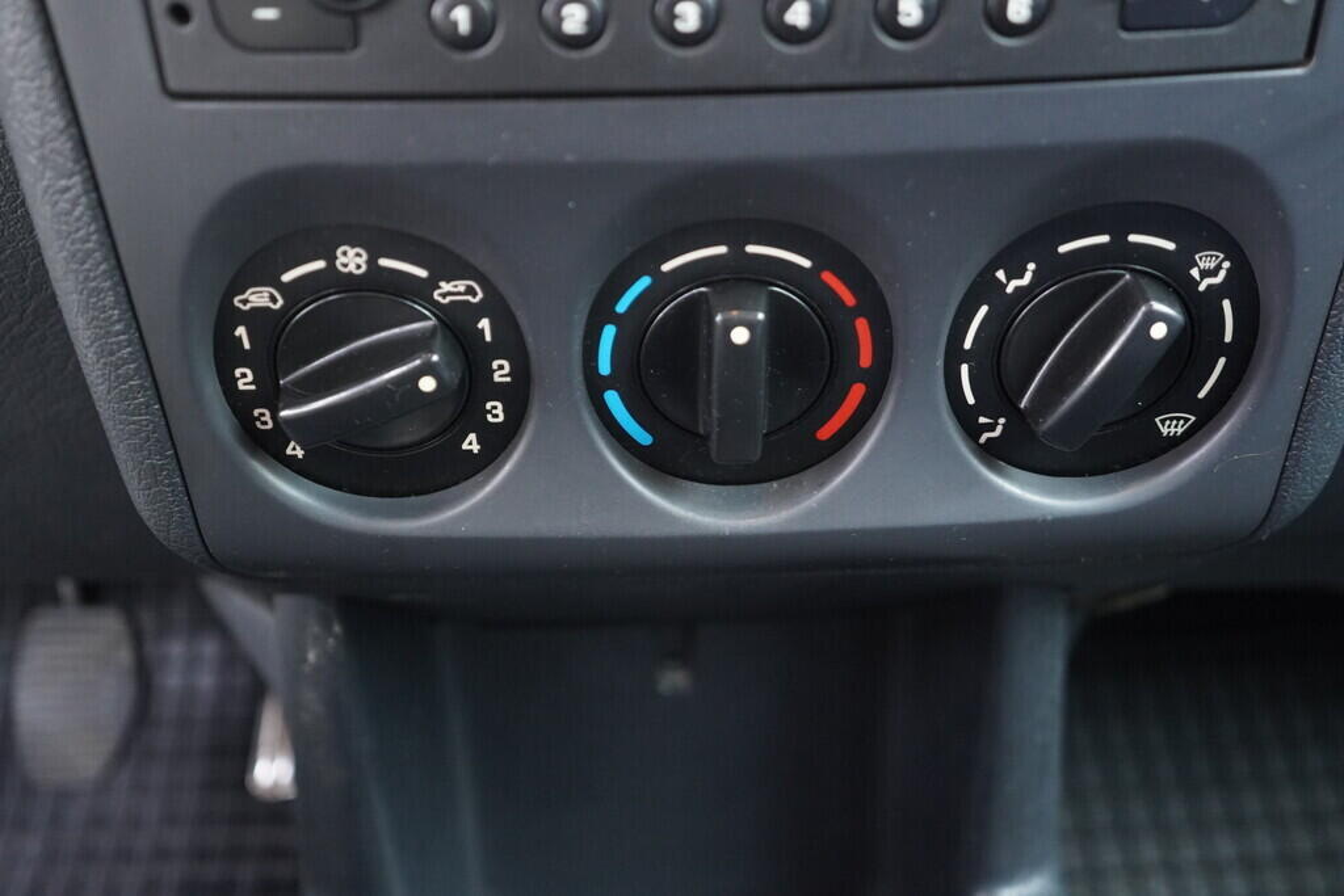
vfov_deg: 36.9
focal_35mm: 36
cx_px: 672
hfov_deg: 53.1
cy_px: 448
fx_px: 1344
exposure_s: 1/40
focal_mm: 24
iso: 2000
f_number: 2.8
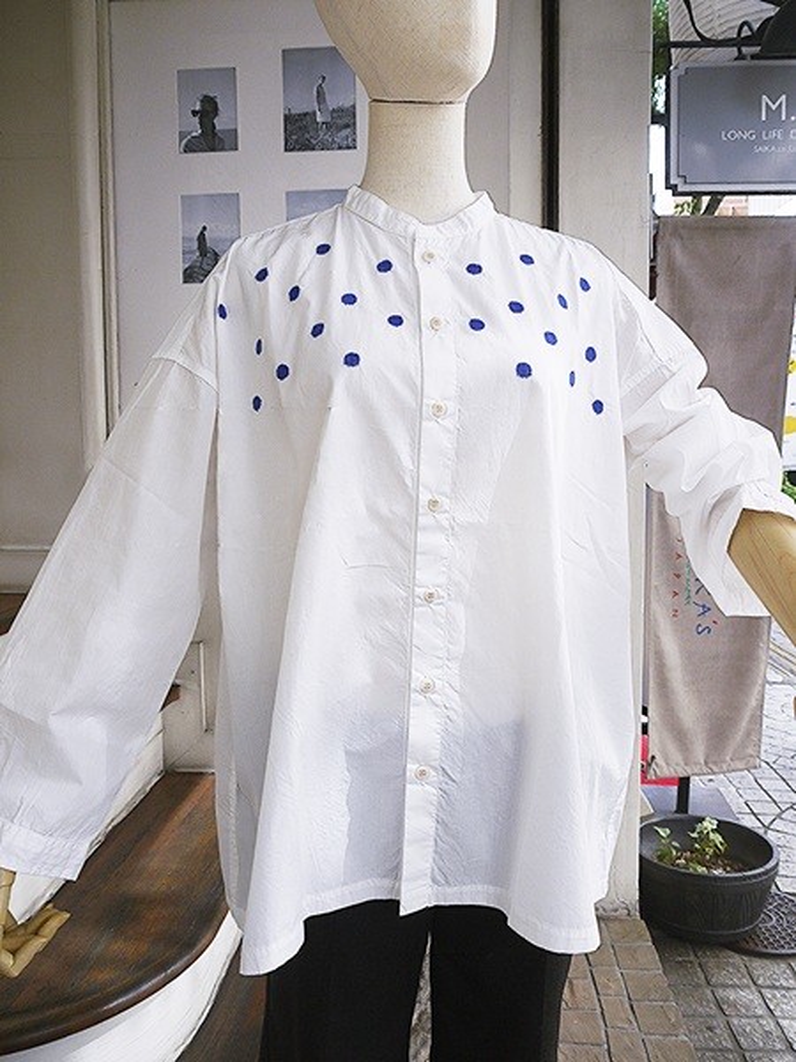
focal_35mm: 28
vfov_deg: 63.4
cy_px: 531
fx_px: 858
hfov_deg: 49.7
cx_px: 398
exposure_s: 1/250
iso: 100
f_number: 5.6
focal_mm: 14
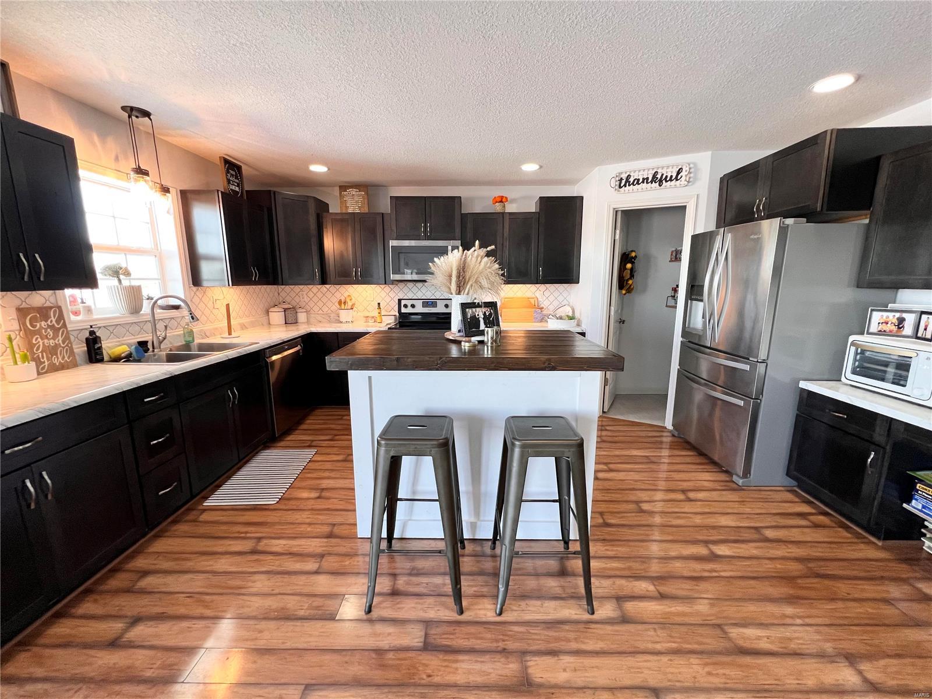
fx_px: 350
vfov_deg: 89.9
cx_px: 466
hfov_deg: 106.2
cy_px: 350
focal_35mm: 13
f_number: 1.8
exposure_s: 1/120
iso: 250
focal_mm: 1.57
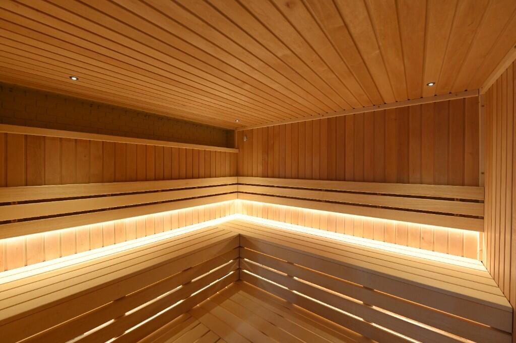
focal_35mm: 14
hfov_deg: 104.3
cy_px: 172
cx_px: 258
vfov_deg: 81.1
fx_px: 201
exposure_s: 1/60
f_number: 5.6
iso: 1600
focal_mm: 14
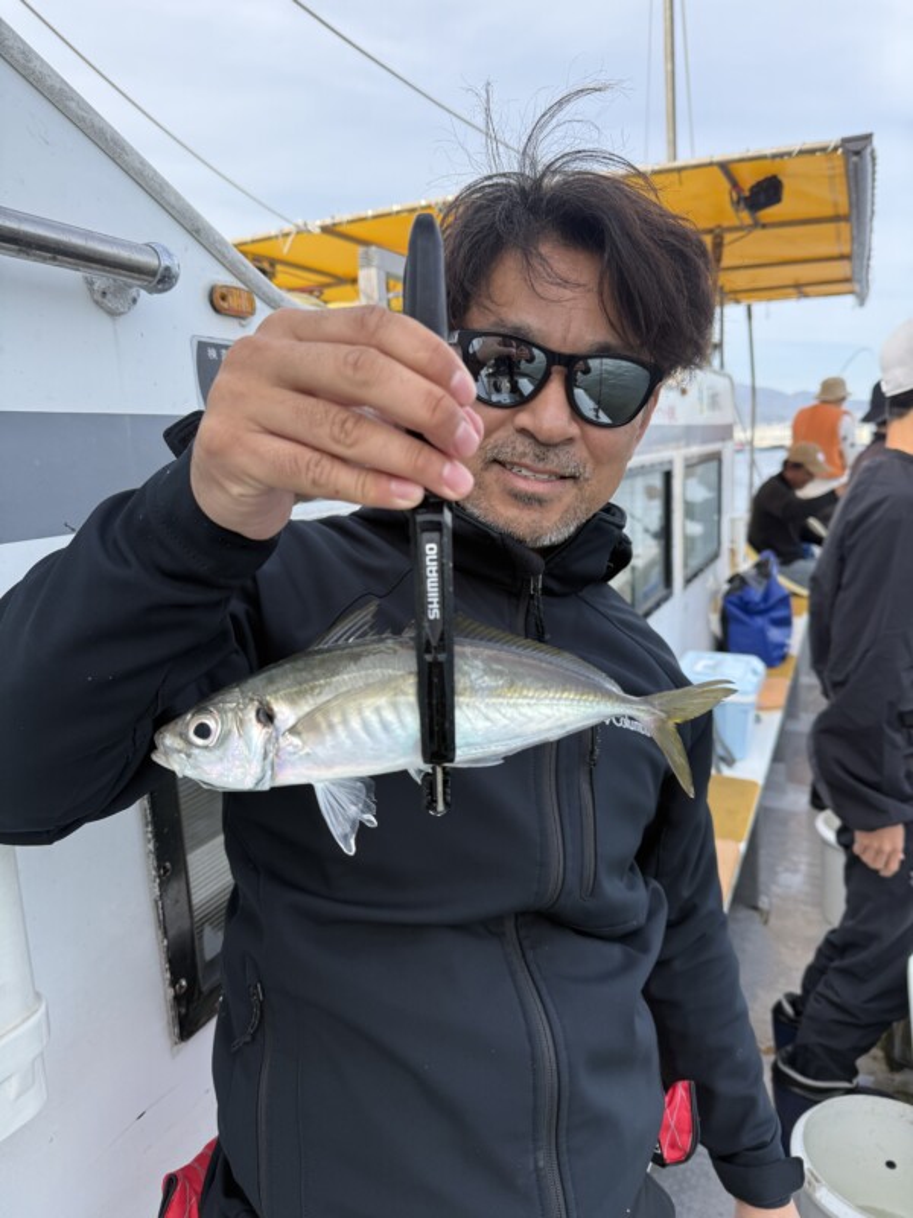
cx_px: 456
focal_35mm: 24
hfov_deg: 56.8
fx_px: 844
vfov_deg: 71.6
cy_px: 609
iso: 100
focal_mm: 6.76
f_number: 1.78
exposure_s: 1/1314
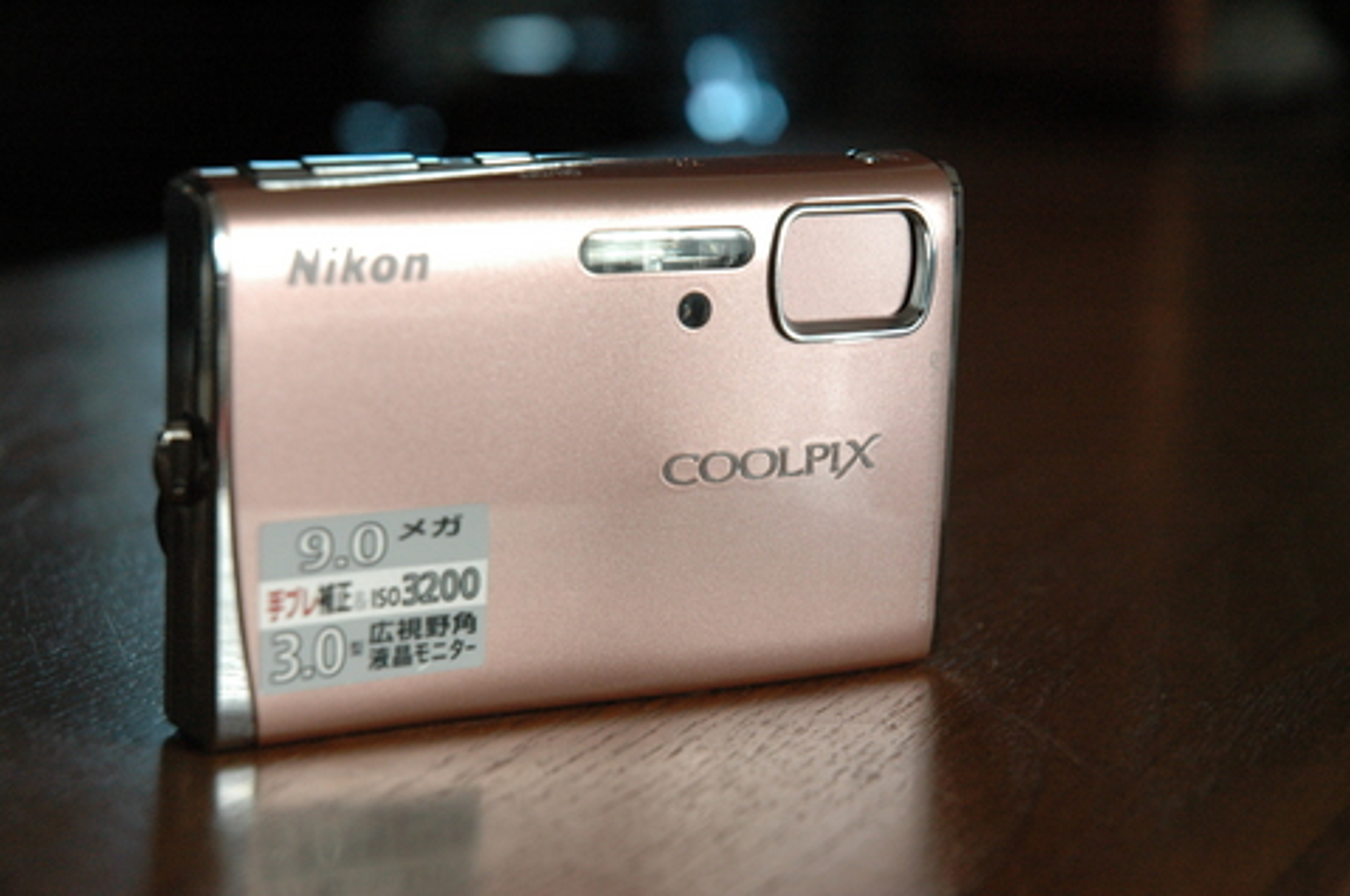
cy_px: 448
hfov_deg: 19.5
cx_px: 675
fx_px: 3932
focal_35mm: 105
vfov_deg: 13.0
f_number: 6.3
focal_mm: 70
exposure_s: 1/2
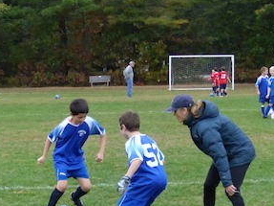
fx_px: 926
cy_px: 171
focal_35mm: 117
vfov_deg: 12.6
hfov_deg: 16.8
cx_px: 135
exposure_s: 1/500
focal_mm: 11.4
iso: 500
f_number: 2.8
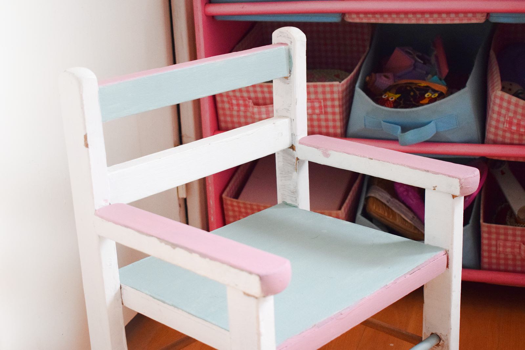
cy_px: 175
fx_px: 831
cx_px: 262
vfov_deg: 23.8
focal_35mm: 57
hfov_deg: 35.1
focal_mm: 38
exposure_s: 1/60
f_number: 4.8
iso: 2200
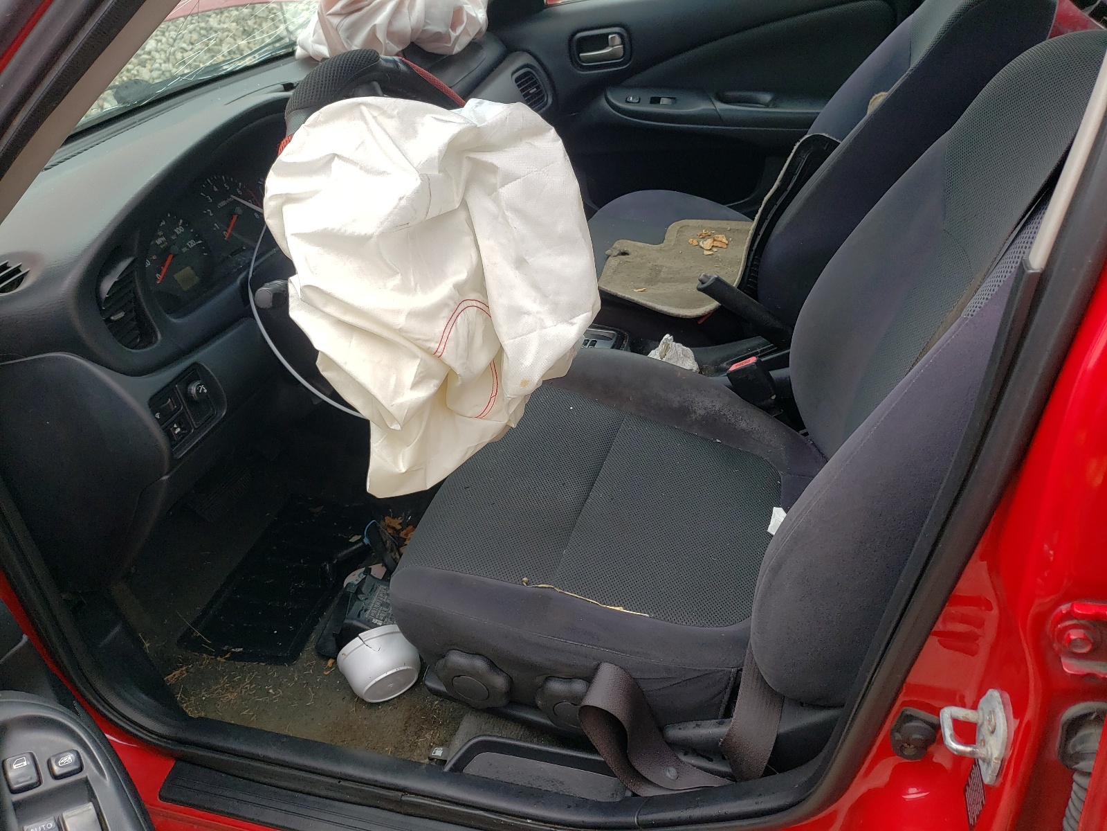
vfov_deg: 53.1
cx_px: 554
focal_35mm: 26
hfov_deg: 67.3
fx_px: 831
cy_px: 416
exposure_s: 1/833
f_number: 1.5
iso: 50
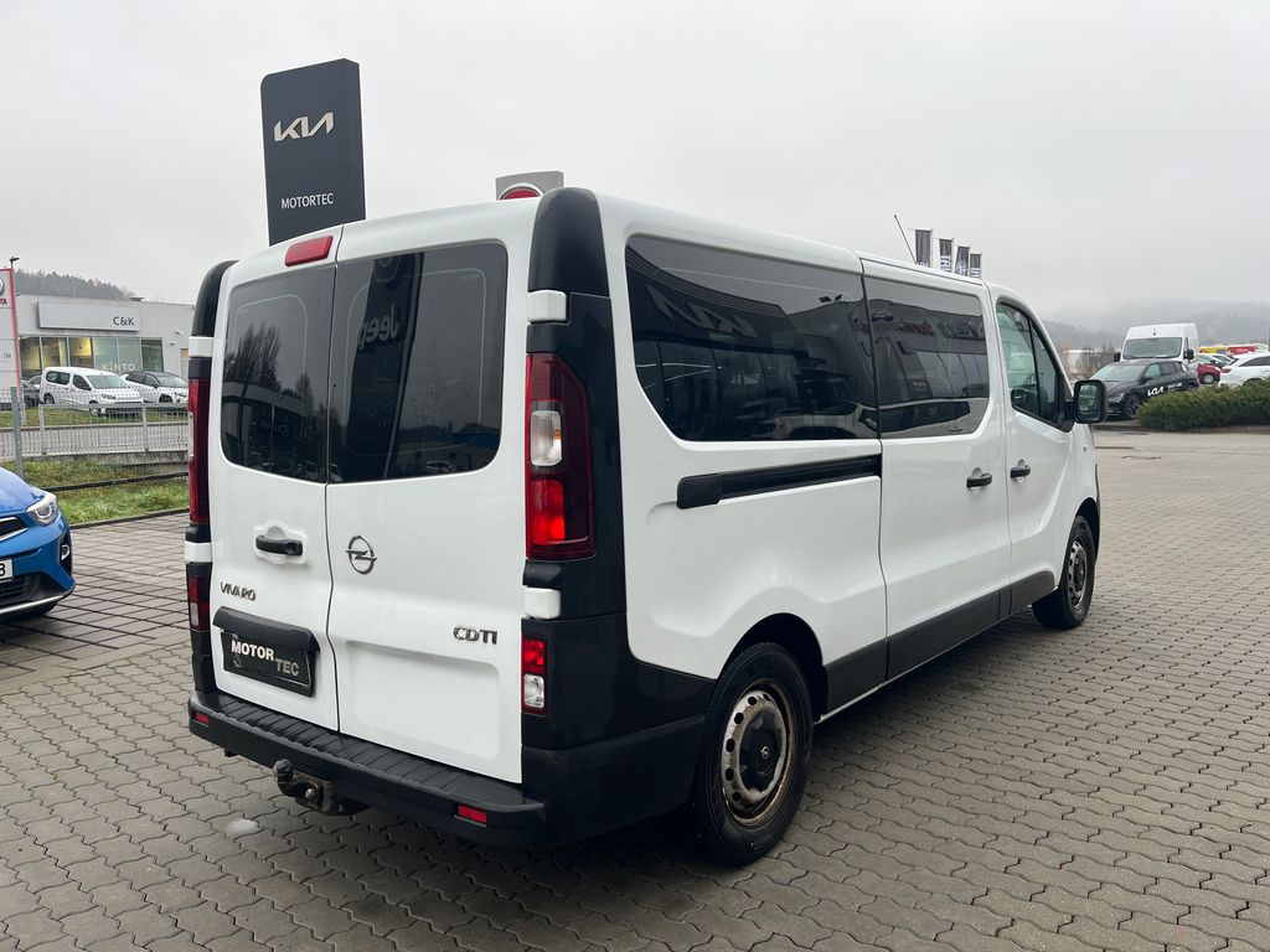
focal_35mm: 26
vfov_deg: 53.1
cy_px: 476
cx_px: 635
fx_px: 954
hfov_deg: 67.3
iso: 40
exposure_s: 1/207
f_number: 1.6
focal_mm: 5.1
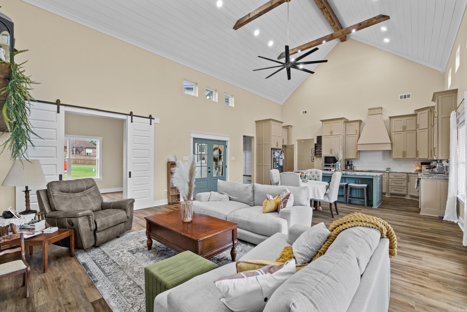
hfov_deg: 100.4
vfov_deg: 77.3
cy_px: 156
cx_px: 234
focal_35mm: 15
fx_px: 195
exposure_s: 1/1.25
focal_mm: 10
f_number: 7.1
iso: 200
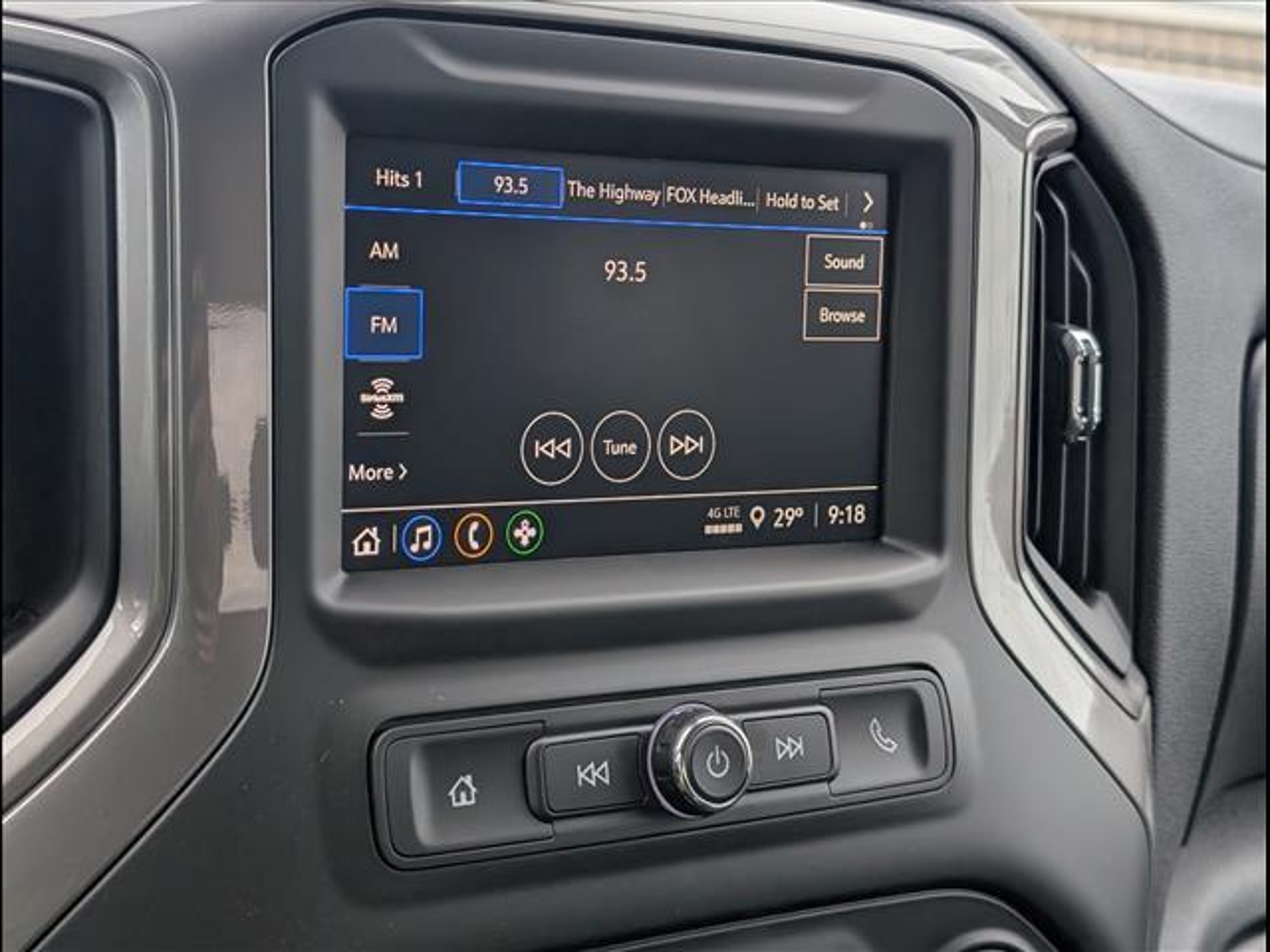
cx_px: 635
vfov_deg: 29.7
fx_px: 1798
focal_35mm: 49
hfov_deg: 38.9
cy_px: 476
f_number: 1.68
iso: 239
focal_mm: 6.9
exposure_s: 1/769
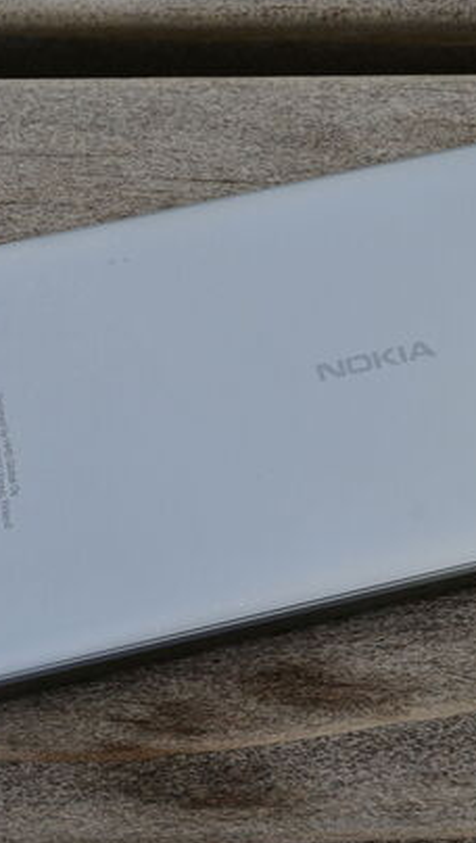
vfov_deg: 33.8
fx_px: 1388
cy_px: 425
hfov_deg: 19.4
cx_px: 347
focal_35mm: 62
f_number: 10
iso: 100
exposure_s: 1/400
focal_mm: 26
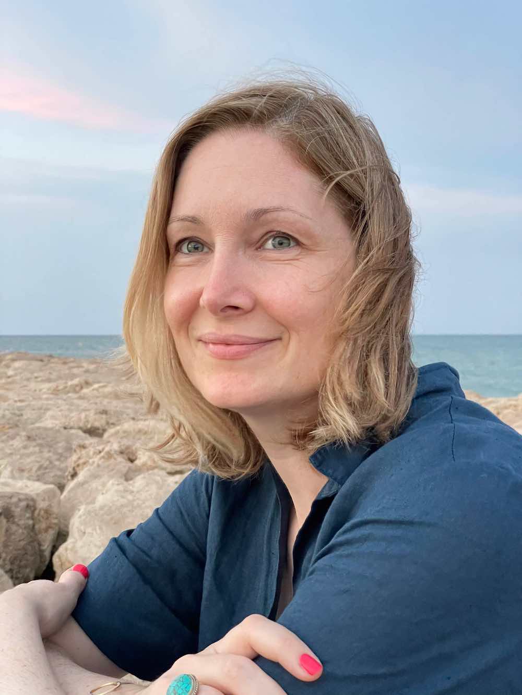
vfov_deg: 36.8
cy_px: 348
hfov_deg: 28.0
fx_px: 1045
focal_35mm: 52
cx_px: 261
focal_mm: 6
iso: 500
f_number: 2
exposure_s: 1/60
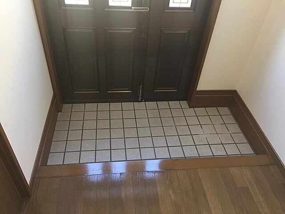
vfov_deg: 48.2
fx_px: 239
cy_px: 107
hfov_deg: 61.7
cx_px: 142
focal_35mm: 29
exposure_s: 1/30
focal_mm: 4.15
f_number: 2.2
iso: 125
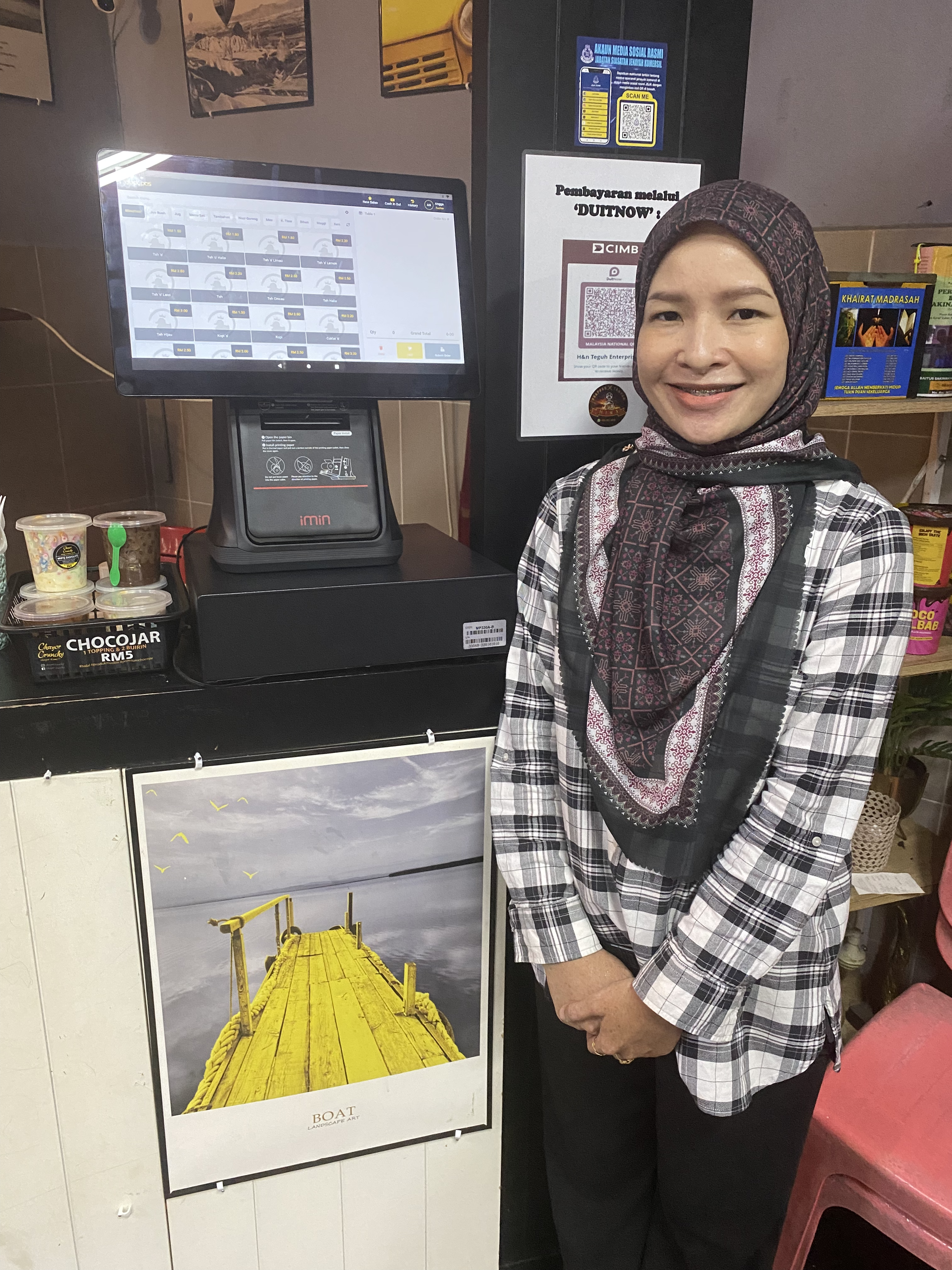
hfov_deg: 53.1
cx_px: 476
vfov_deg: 67.3
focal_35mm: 26
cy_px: 635
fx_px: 953
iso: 400
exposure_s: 1/50
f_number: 1.8
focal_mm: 4.25
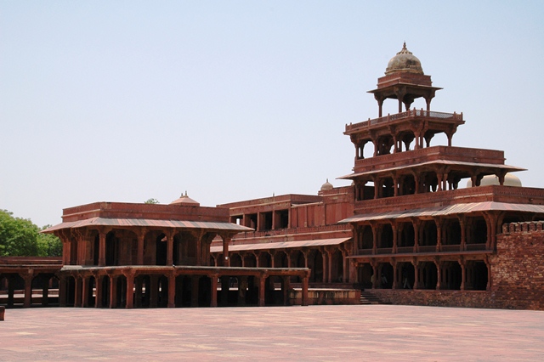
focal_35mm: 72
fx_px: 1087
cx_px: 272
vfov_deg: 18.9
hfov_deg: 28.1
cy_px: 181
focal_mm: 48
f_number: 11
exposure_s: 1/400
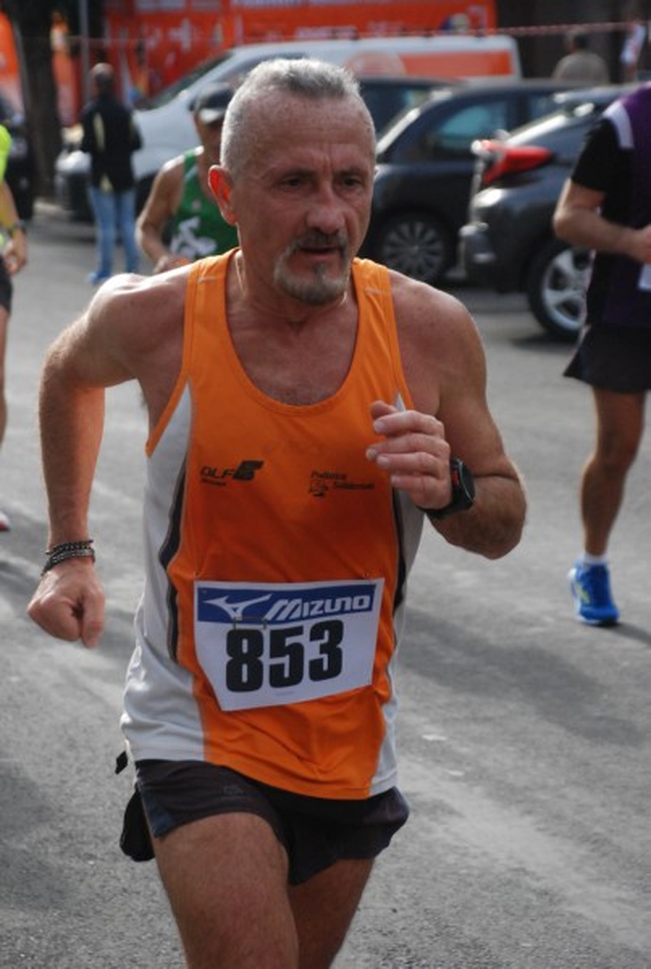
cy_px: 484
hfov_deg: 11.5
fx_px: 3238
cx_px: 326
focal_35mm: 120
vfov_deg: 17.0
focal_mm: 80
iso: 1000
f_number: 5.6
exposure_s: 1/800
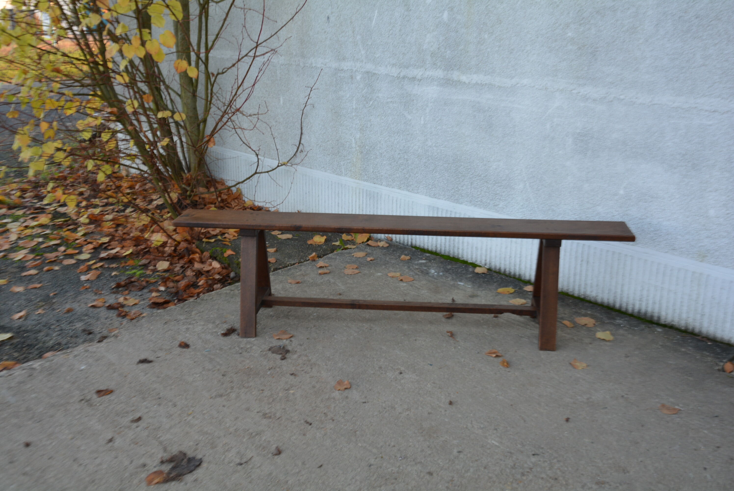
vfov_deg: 35.6
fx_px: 765
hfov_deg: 51.2
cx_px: 367
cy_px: 246
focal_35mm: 38
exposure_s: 1/125
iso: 320
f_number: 5.6
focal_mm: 25
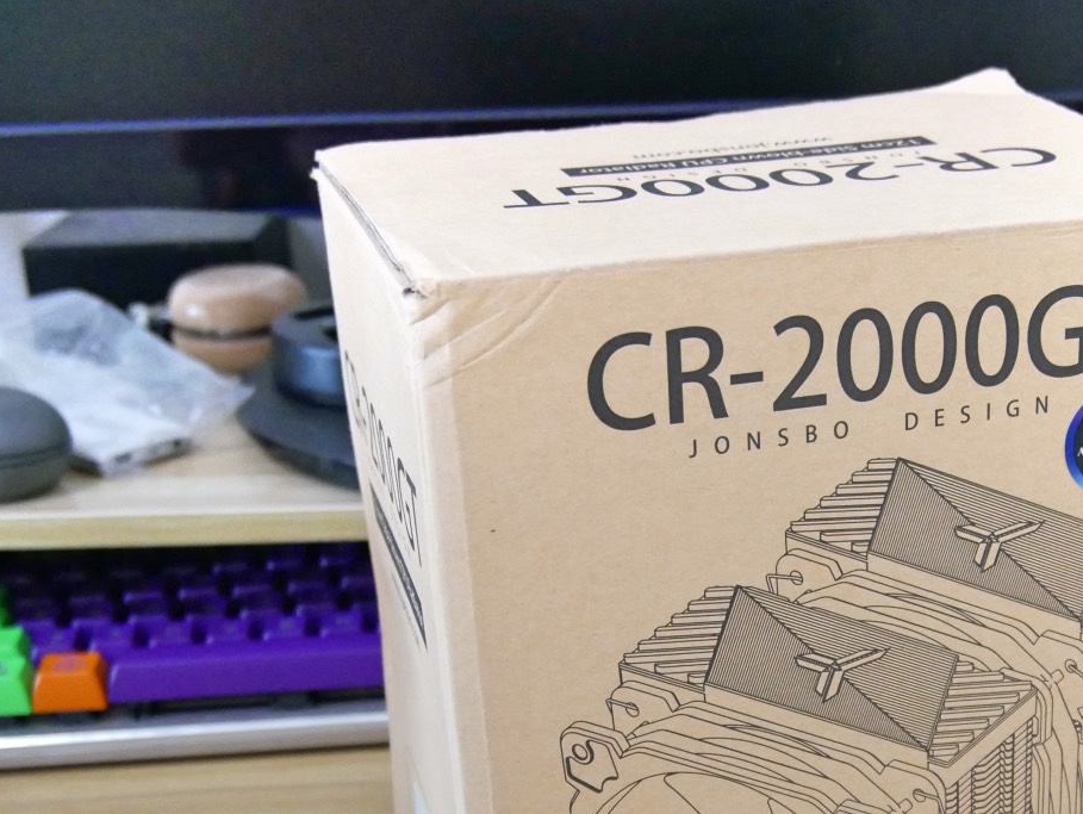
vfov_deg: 22.0
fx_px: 2066
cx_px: 784
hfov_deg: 29.0
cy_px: 651
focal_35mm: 66
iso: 3200
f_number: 4.4
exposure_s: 1/60
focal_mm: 20
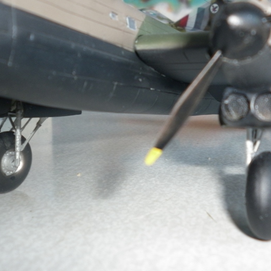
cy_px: 99
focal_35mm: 43
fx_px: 381
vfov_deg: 38.9
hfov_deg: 39.0
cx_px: 166
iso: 80
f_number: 2.8
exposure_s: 1/30
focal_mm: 5
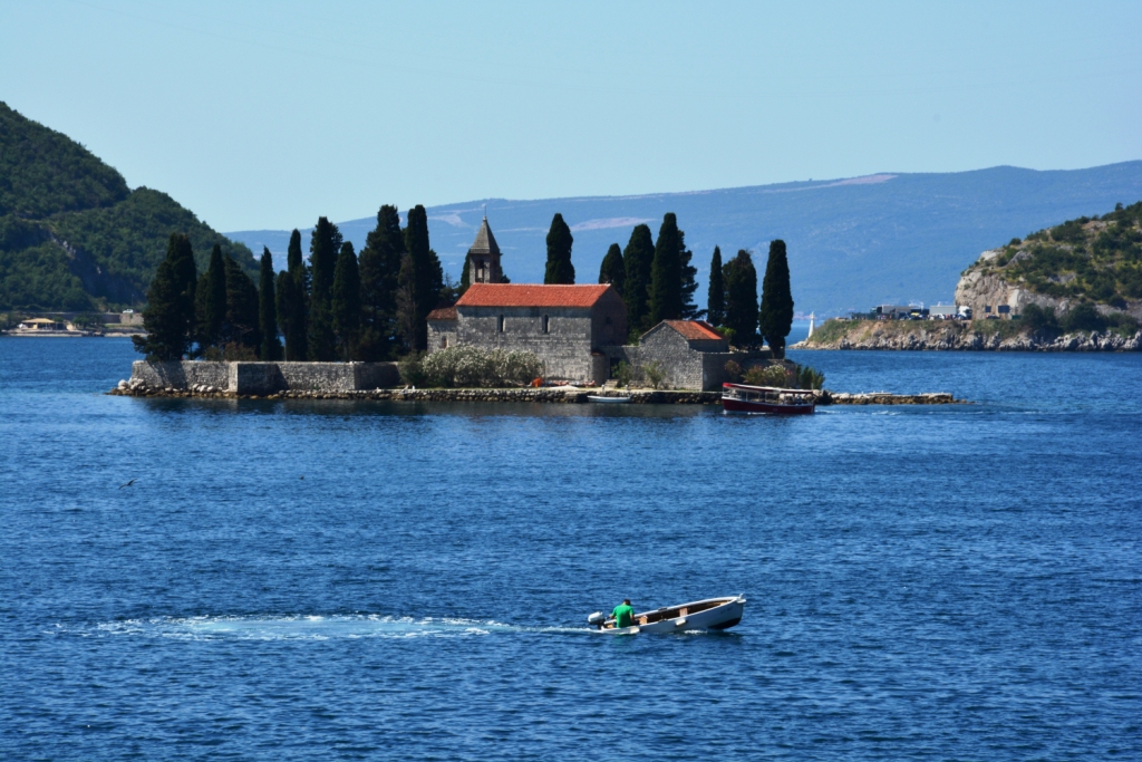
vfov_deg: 8.7
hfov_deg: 13.0
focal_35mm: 158
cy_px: 381
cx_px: 571
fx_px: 4997
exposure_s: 1/125
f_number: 16
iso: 200
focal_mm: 105
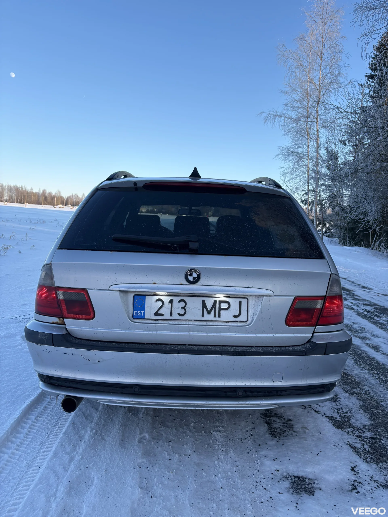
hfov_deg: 53.1
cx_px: 194
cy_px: 258
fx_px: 389
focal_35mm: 26
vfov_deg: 67.3
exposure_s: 1/1016
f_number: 1.6
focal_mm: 5.96
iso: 50
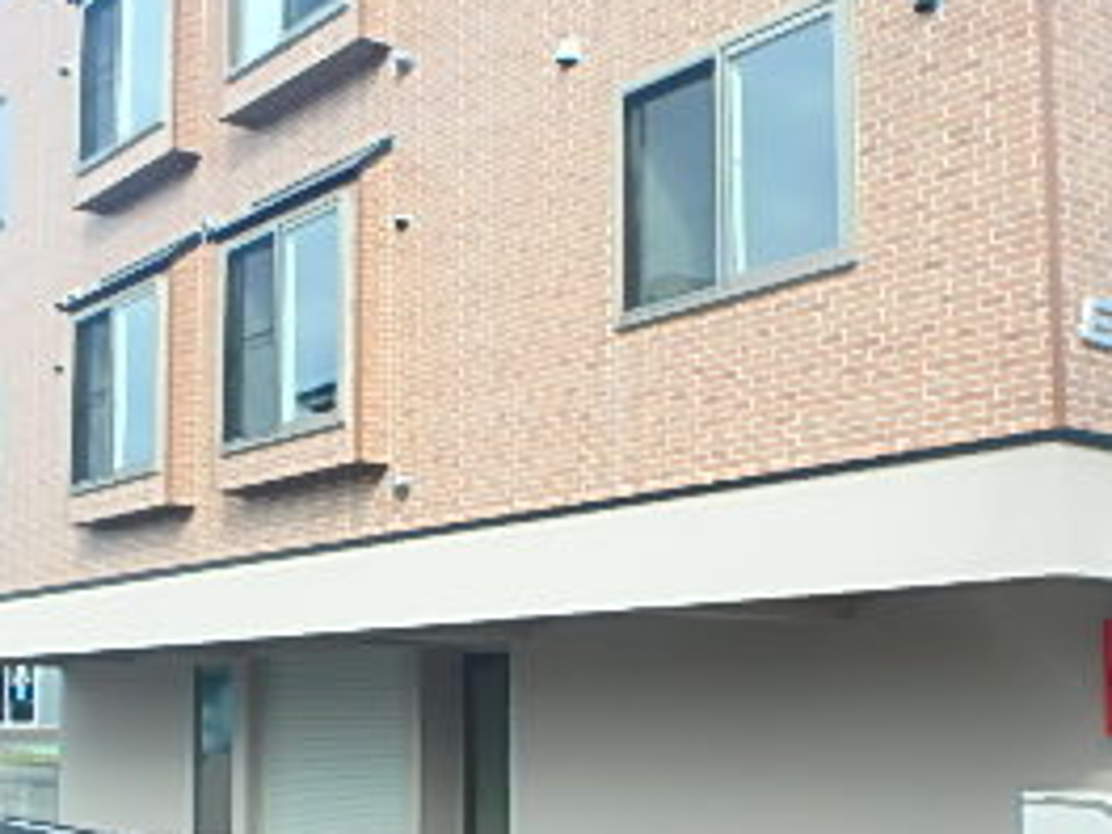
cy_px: 619
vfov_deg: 28.2
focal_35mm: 51
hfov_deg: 37.4
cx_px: 472
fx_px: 1638
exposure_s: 1/500
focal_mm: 3.7
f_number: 3.5
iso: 125
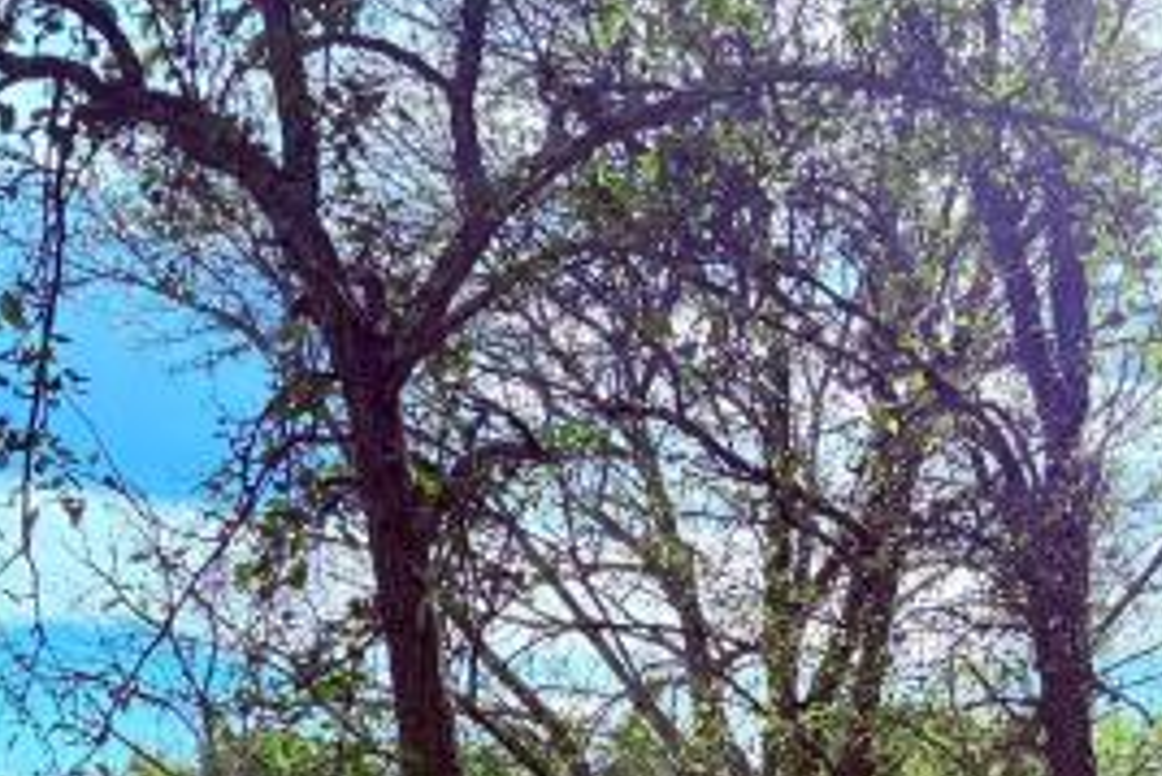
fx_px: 2164
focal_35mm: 67
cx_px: 646
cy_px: 1010
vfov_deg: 18.9
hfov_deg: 30.0
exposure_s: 1/2232
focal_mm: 6.76
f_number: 1.78
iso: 100
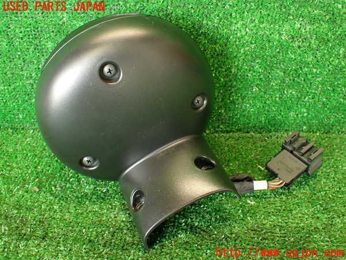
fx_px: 320
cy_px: 130
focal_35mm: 32
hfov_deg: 56.8
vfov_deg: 44.2
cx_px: 173
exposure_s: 1/30
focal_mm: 5.79
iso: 320
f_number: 2.4
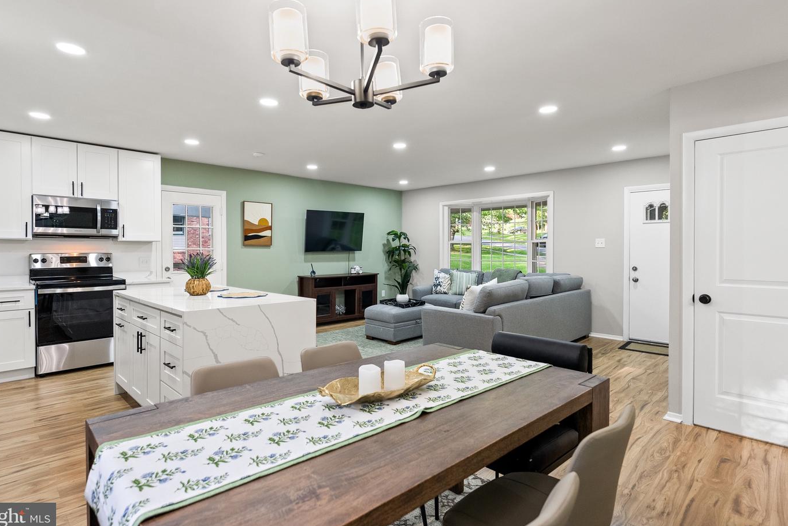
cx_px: 382
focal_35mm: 19
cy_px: 255
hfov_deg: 86.9
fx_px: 416
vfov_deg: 64.6
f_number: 4
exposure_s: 1/25
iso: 800
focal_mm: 18
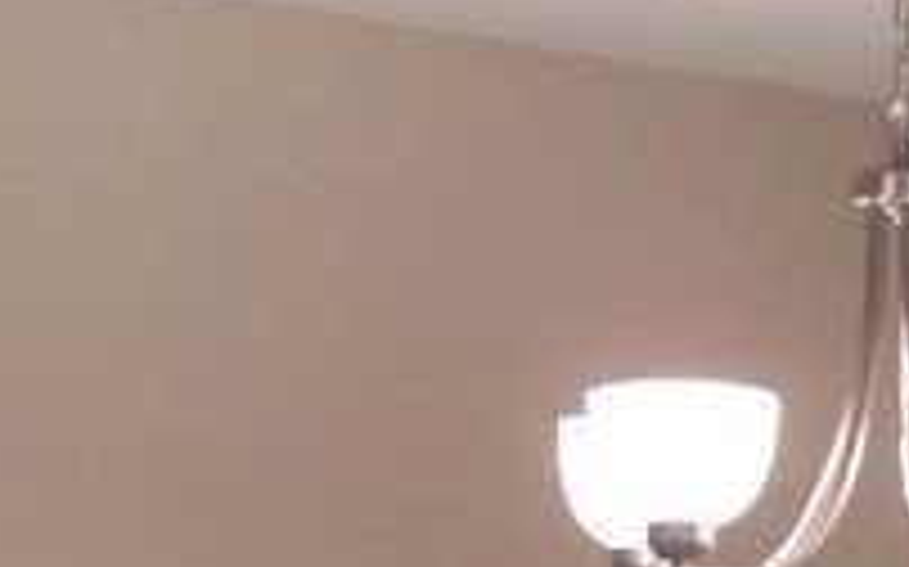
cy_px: 1130
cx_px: 972
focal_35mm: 231
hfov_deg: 9.0
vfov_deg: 5.6
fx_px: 5719
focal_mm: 7.7
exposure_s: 1/30
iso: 250
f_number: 3.8
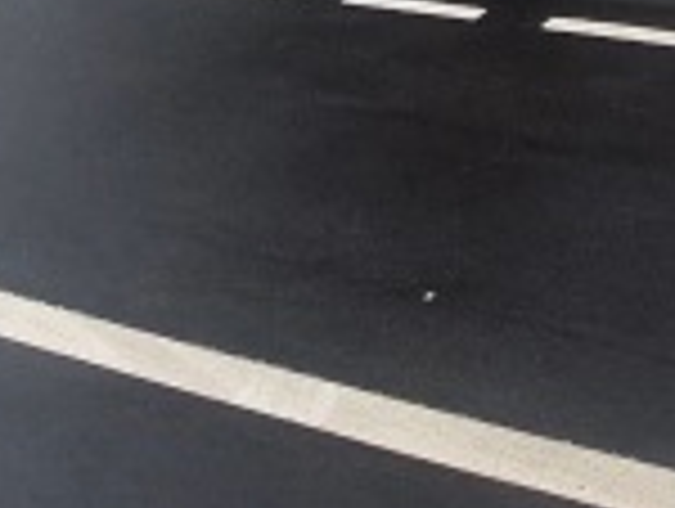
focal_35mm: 53
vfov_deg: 19.2
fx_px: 1035
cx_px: 547
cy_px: -459
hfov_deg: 34.9
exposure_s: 1/385
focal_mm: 1.74
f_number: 2.2
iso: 50
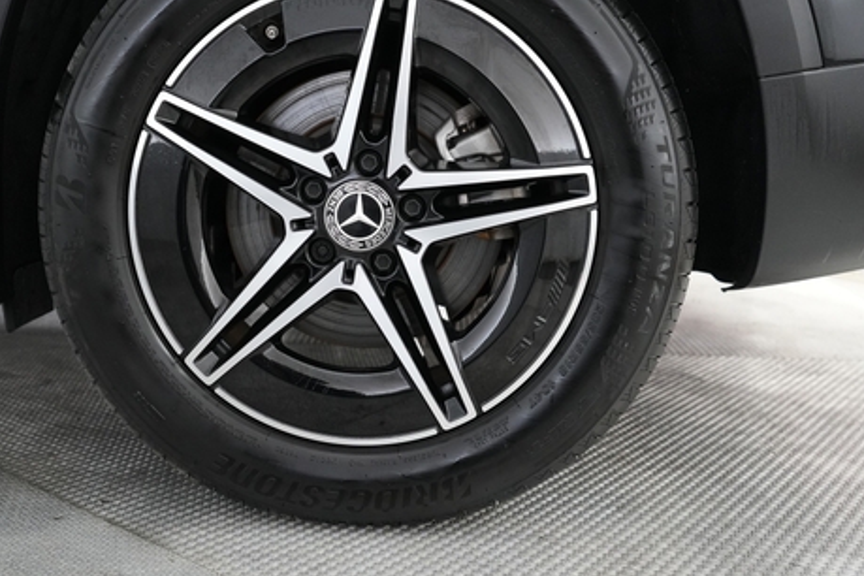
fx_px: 936
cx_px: 369
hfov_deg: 49.4
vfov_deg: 34.1
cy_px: 220
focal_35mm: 39
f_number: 2.8
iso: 5000
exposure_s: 1/160
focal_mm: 28
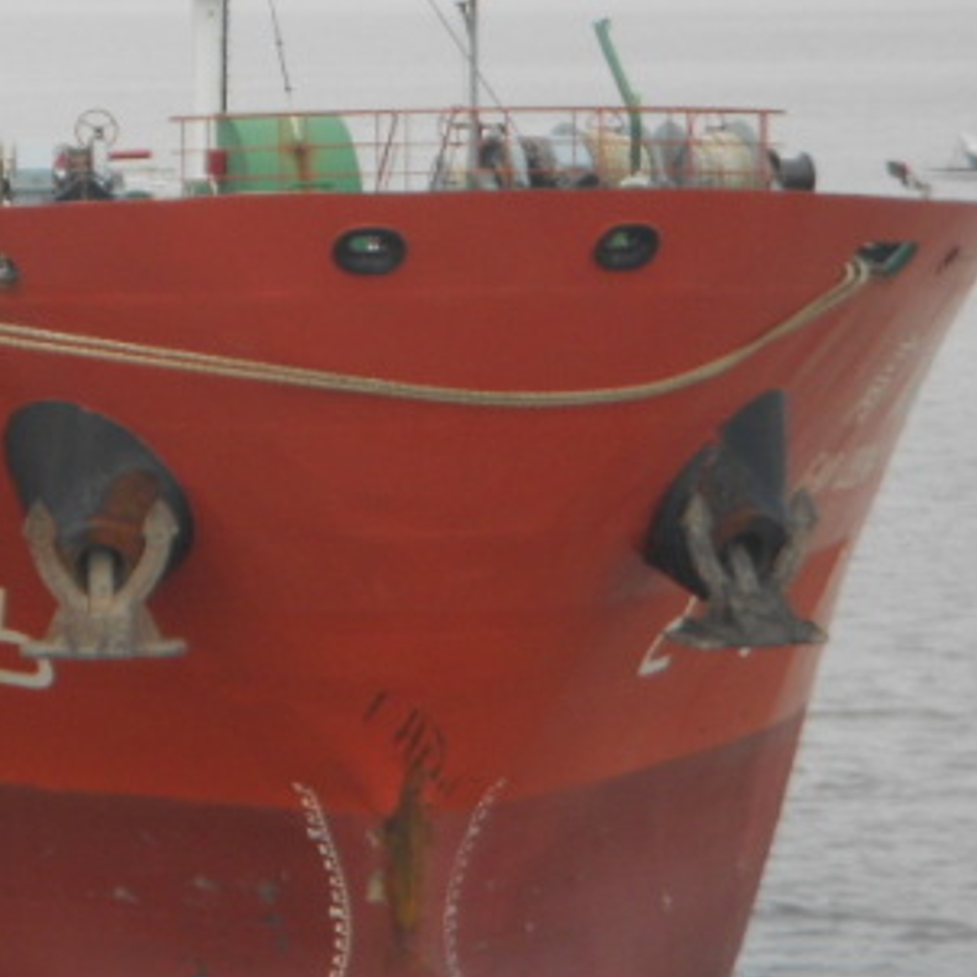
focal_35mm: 265
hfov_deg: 6.6
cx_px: -259
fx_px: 8462
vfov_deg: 6.6
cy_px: 298
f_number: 6
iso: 80
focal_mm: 20.1
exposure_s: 1/200
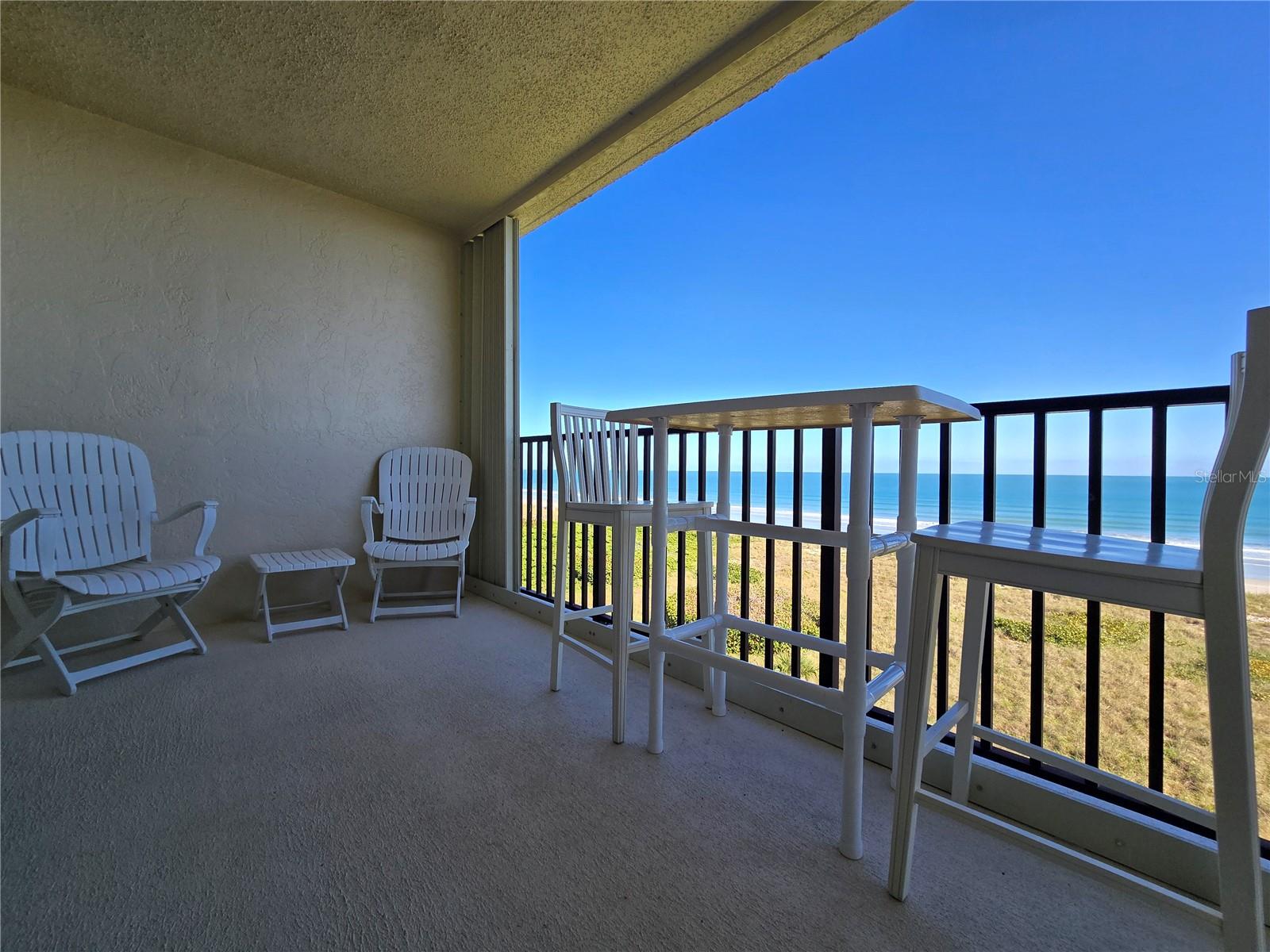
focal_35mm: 13
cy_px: 476
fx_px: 477
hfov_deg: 106.2
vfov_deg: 89.9
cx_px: 635
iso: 50
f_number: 2.2
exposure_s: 1/1307
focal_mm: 2.2
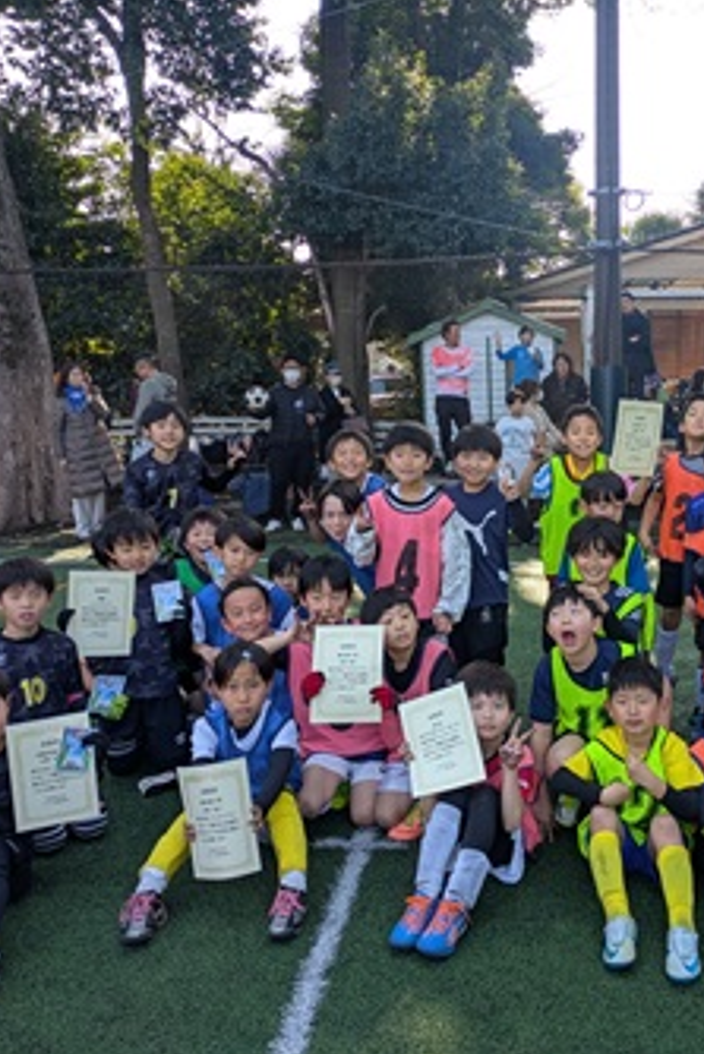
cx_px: 511
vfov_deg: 54.4
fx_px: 1026
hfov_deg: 37.1
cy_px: 525
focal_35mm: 35
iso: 39
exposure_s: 1/276
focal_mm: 5.43
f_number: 1.89
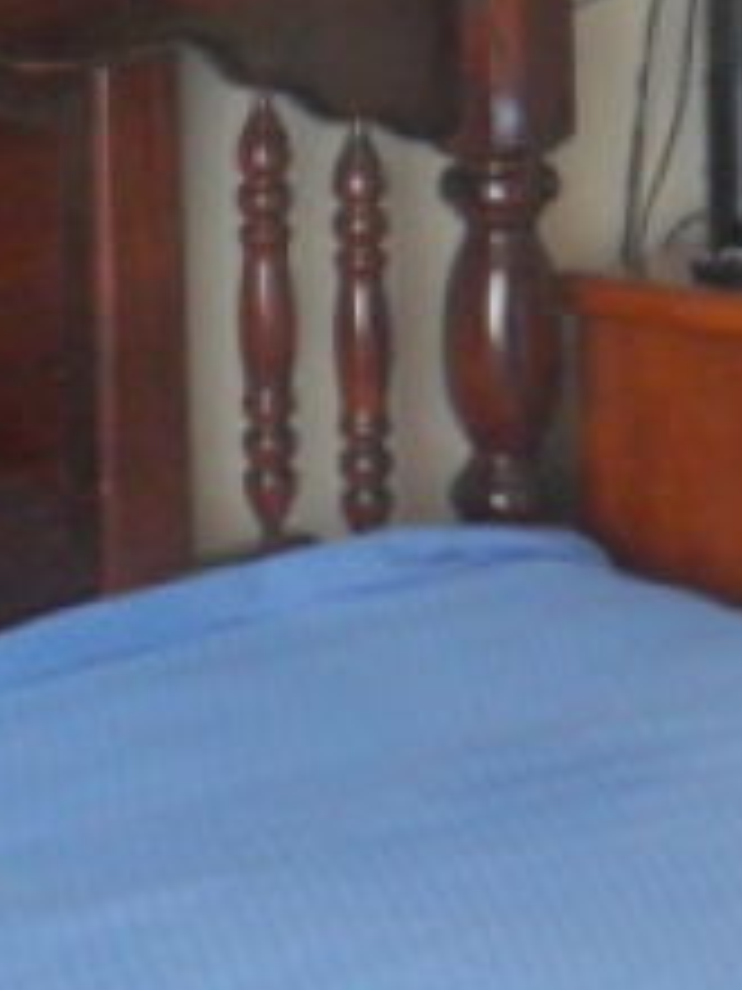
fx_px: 4373
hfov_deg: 9.5
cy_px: -765
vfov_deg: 11.9
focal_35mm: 153
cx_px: 1030
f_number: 3
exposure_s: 1/45
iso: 120
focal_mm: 6.3
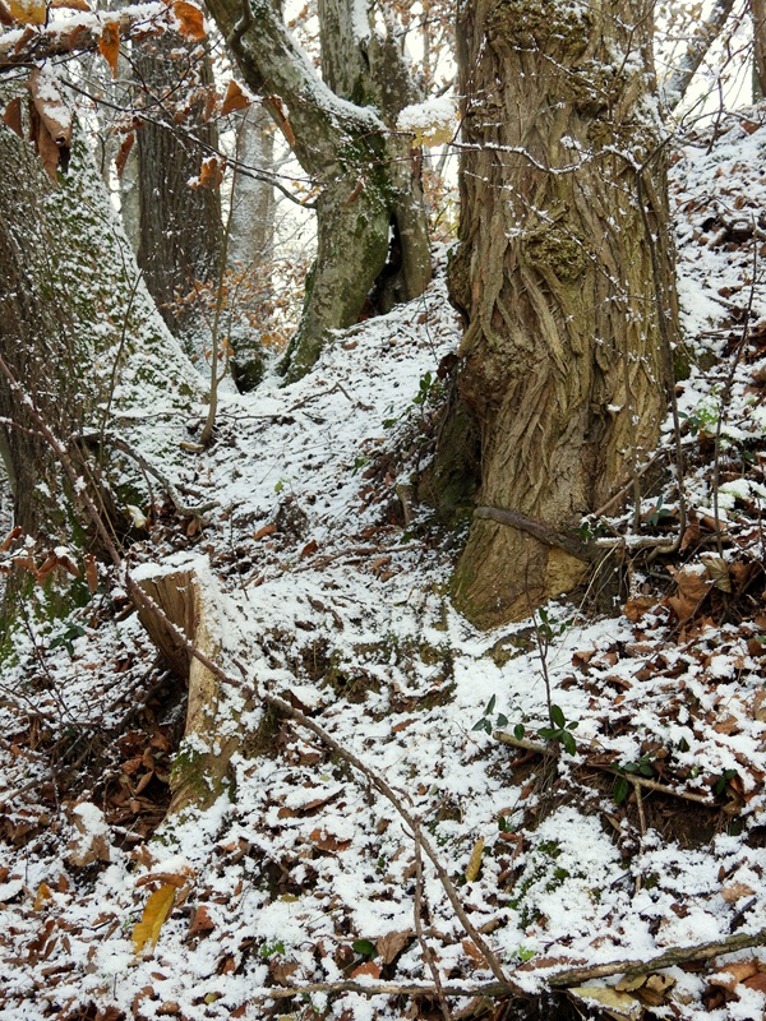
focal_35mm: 50
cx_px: 383
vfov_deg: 38.2
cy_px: 510
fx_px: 1475
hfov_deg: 29.1
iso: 100
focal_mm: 8.9
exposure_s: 1/125
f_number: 3.5
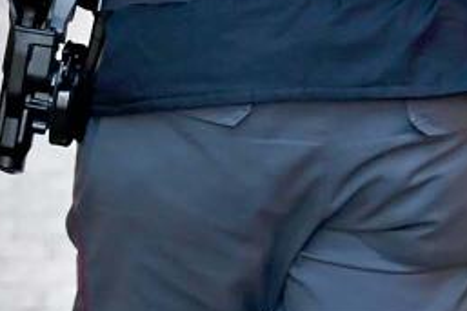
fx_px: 4239
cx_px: 56
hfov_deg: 6.3
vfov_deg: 4.1
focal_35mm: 327
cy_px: -320
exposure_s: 1/250
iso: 1250
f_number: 3.5
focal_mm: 70
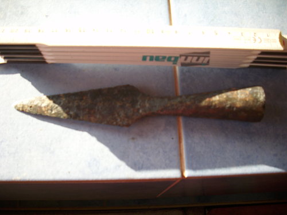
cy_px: 108
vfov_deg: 45.4
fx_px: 257
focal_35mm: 31
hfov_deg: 58.4
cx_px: 144
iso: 50
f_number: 2.8
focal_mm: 6.2
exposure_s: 1/88
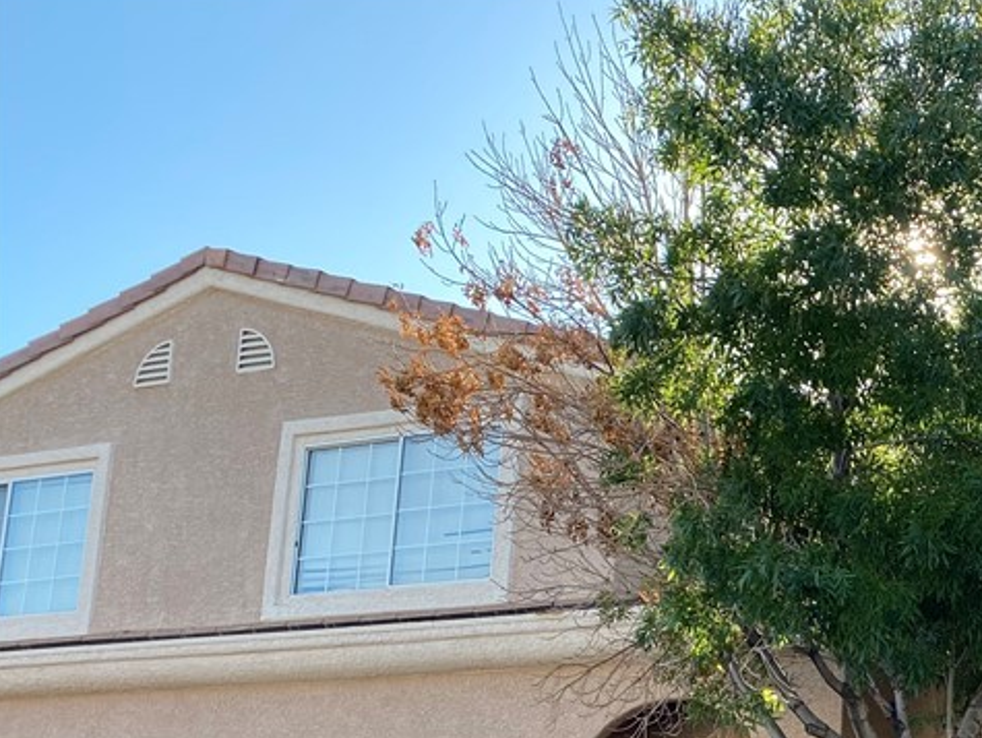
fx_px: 1590
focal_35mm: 56
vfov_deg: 24.7
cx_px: 1050
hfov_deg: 31.0
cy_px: 775
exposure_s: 1/333
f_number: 1.8
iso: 32
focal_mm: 4.25
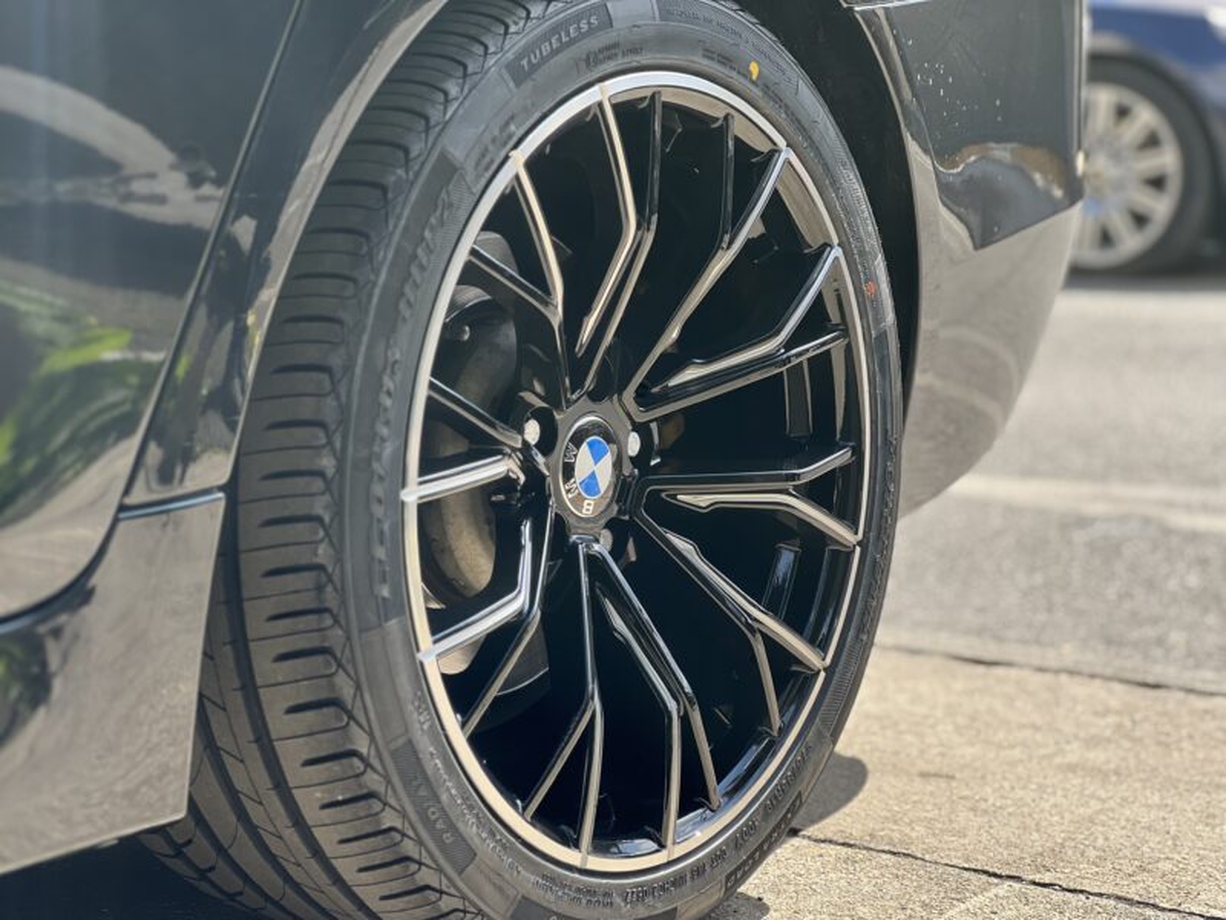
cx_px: 613
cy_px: 460
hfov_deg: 25.3
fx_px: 2727
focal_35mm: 77
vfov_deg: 19.1
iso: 32
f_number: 2.8
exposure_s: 1/160
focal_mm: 9
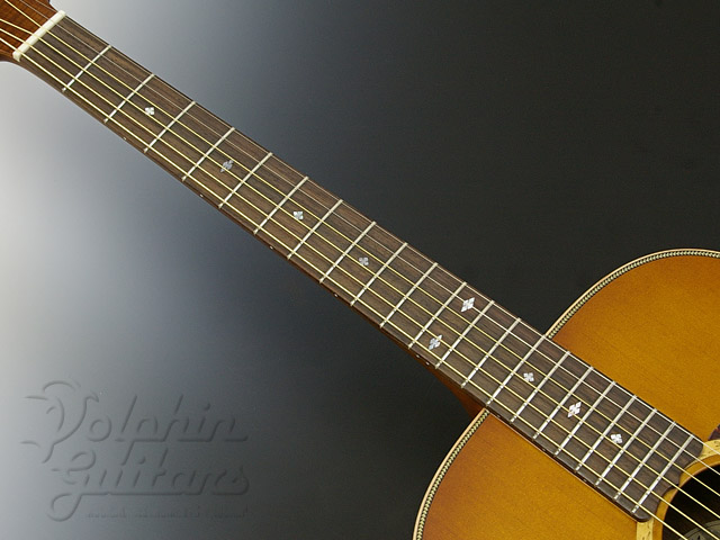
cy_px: 270
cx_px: 360
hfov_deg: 29.0
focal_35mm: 67
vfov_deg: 21.9
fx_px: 1394
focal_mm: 45
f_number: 16
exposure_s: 1
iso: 400
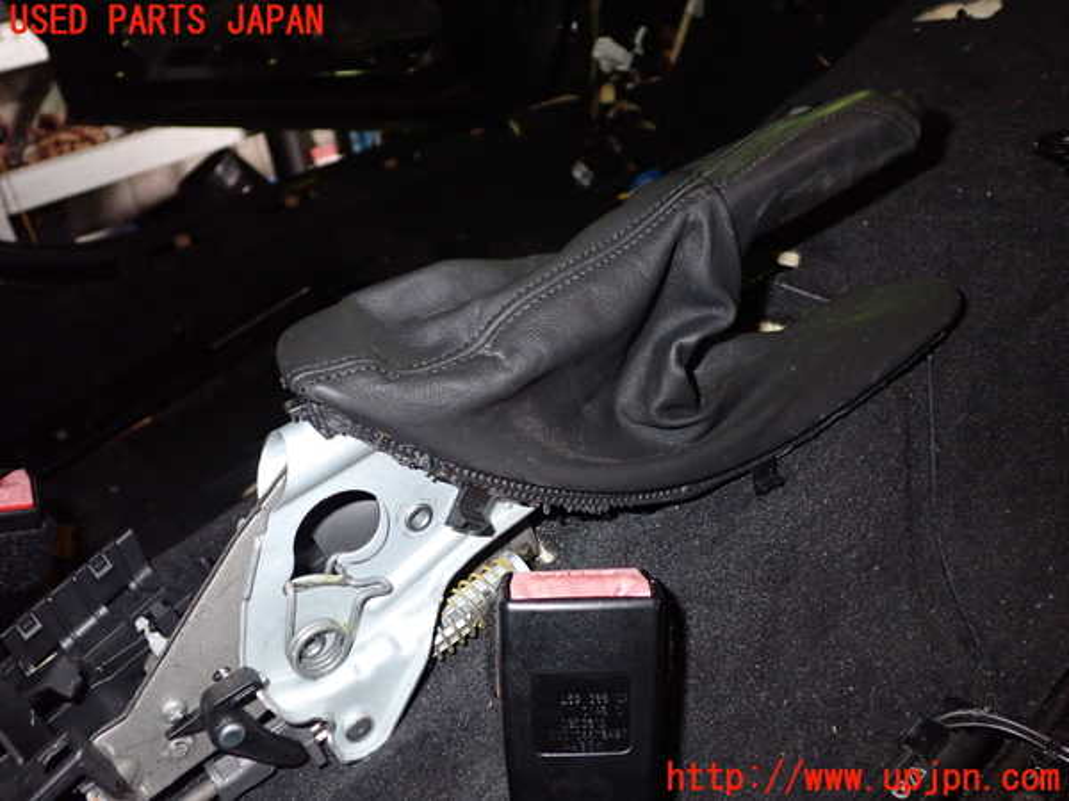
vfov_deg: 44.2
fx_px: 988
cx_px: 534
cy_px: 400
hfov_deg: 56.8
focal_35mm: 32
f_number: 7.1
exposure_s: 1/30
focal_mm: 5.79
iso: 800
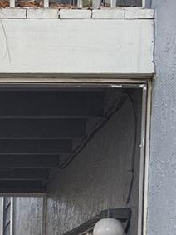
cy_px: 340
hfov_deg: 14.0
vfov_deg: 17.5
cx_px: -43
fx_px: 690
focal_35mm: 102
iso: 160
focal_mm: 6.76
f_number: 1.78
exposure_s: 1/240
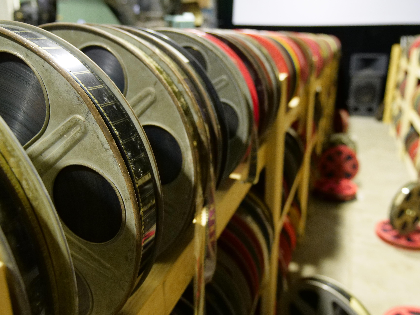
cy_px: 158
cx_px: 210
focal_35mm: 30
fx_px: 364
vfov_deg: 46.8
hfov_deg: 60.0
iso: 2000
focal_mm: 15
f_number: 2.8
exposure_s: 1/60
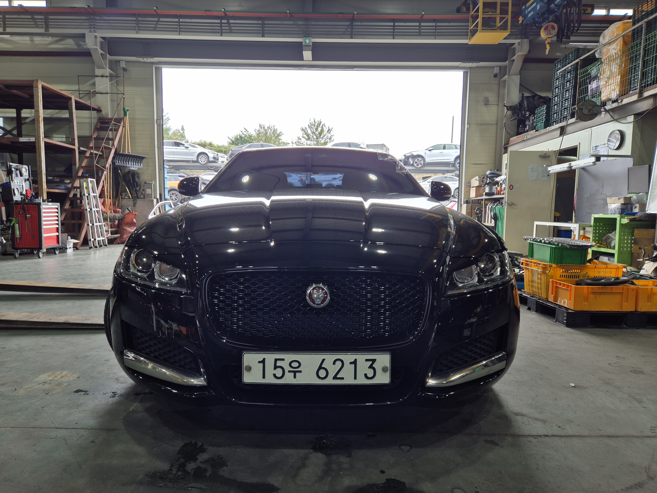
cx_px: 328
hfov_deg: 73.9
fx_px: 437
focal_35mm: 23
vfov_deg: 58.9
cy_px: 246
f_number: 1.8
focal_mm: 5.4
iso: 25
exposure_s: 1/120
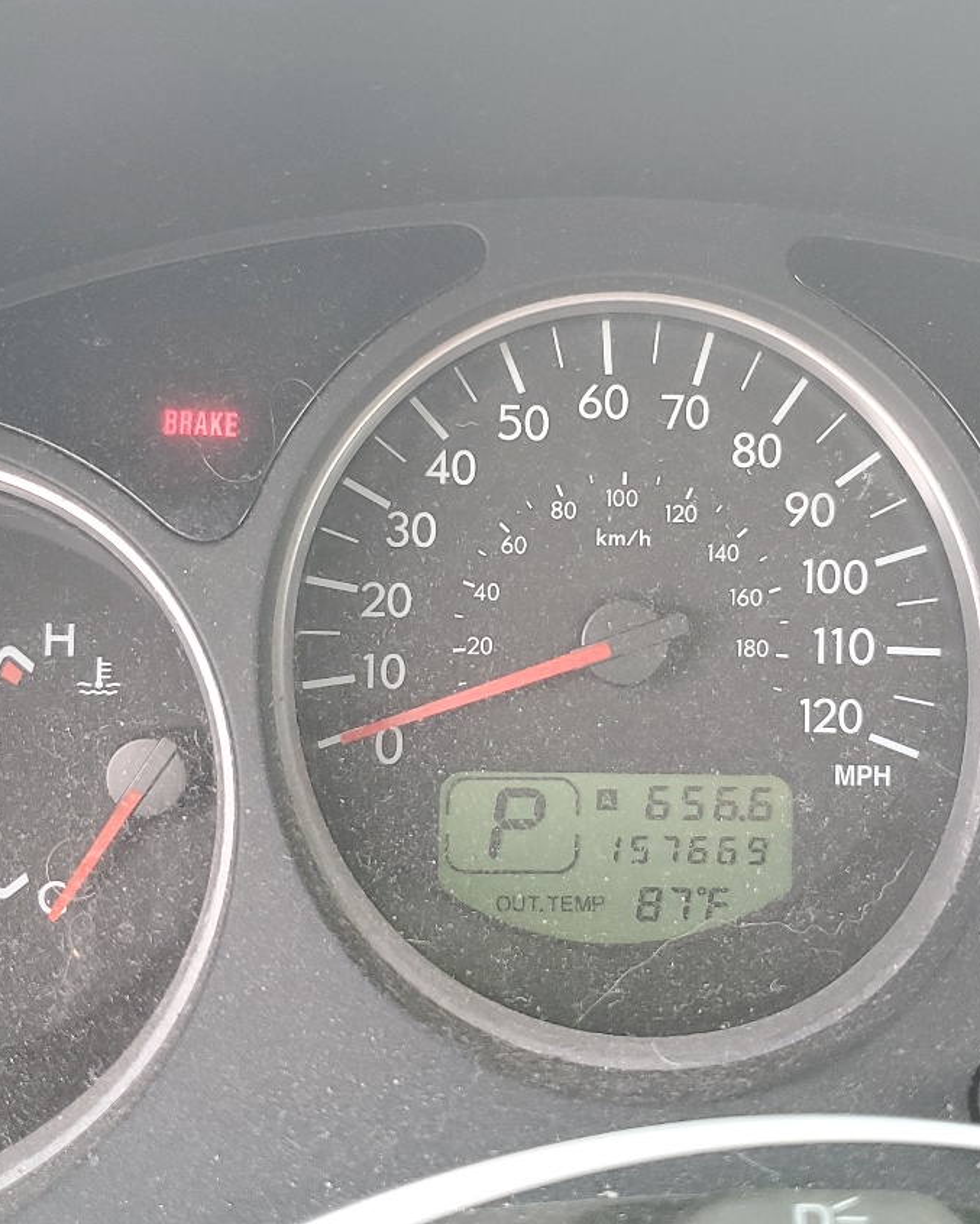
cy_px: 599
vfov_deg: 38.8
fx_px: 1740
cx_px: 572
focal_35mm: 48
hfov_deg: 31.4
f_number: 1.5
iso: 75
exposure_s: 1/60.2
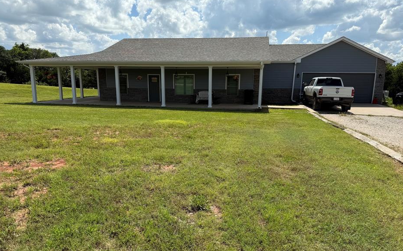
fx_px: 307
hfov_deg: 66.5
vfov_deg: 44.4
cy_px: 142
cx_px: 205
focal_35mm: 28
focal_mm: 6.76
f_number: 1.78
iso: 80
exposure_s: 1/5714
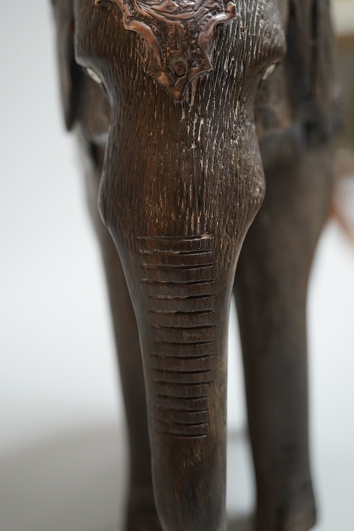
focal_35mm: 62
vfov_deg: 32.3
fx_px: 915
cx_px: 195
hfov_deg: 21.9
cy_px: 228
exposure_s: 1/250
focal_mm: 30
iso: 2500
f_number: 5
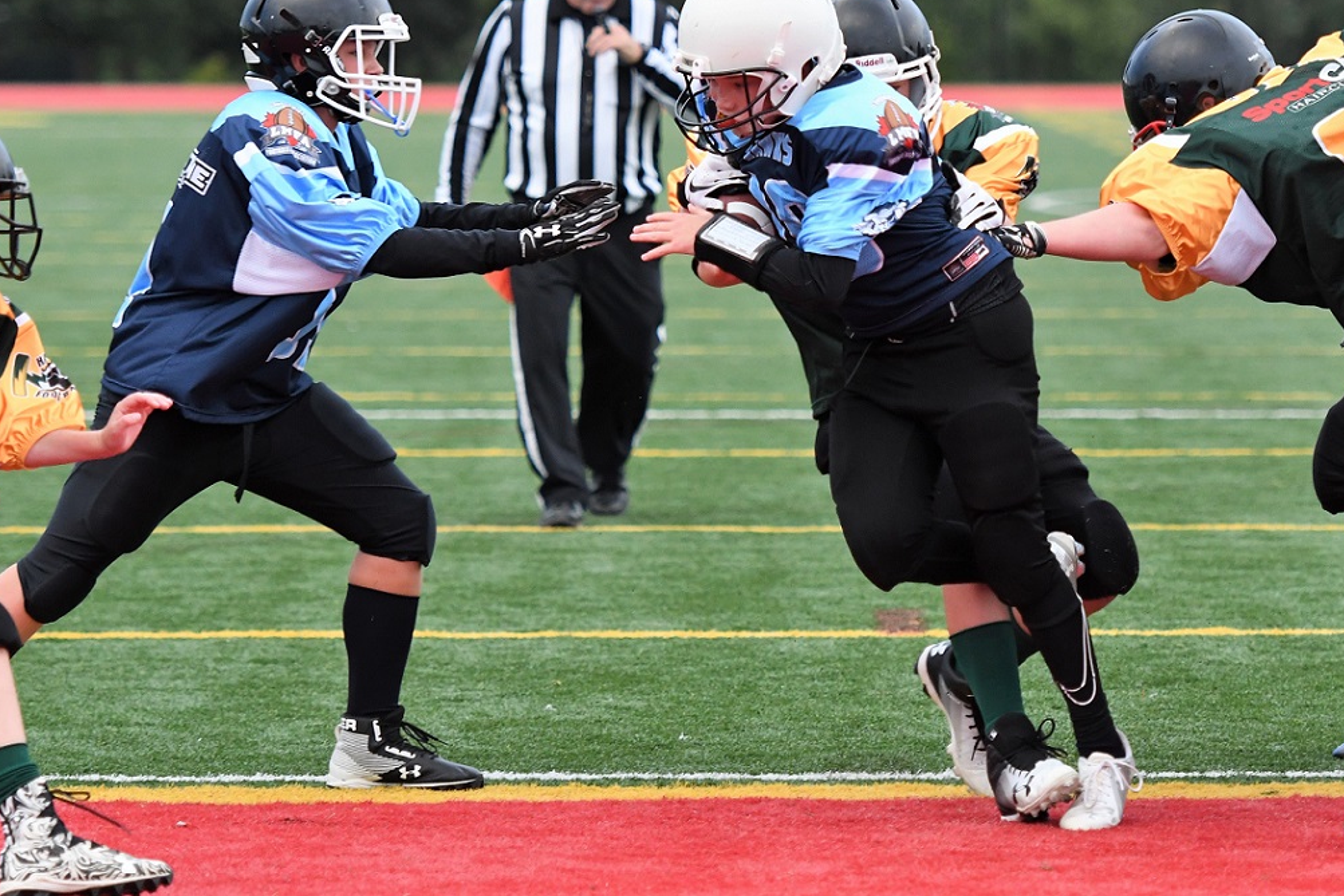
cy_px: 408
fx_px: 8272
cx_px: 673
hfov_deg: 9.3
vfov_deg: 6.2
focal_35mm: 222
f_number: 2.8
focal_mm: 135
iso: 1600
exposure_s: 1/1000
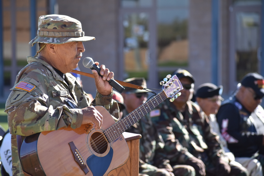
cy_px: 88
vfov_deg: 6.3
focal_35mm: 218
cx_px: 132
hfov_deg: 9.5
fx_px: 1595
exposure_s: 1/1000
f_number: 5.6
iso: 400
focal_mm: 145
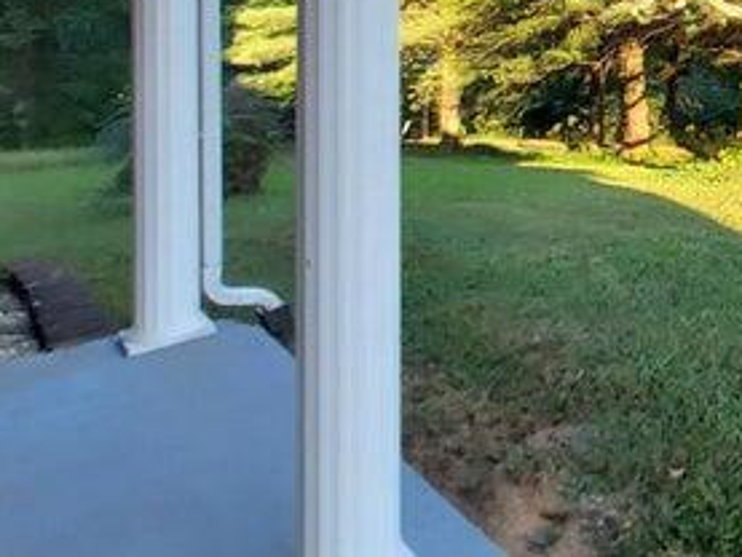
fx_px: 858
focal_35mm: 40
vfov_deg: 32.2
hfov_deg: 33.9
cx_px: 963
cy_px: -40
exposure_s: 1/183
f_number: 2.2
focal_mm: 1.42
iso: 50
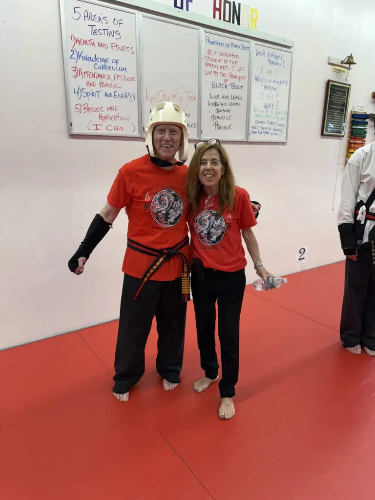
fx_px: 347
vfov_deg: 71.6
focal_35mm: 24
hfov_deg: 56.8
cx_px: 188
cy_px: 250
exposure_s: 1/120
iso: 100
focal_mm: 6.76
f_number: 1.78
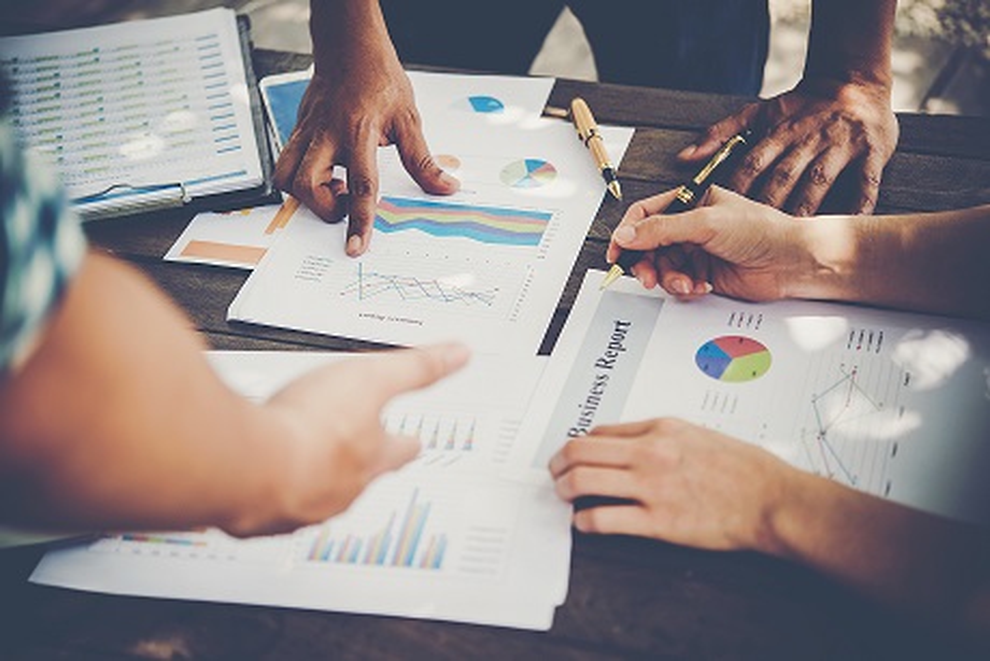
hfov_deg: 33.4
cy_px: 330
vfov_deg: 22.6
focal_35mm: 60
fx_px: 1650
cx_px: 495
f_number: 3.2
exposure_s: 1/250
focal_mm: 60
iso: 100
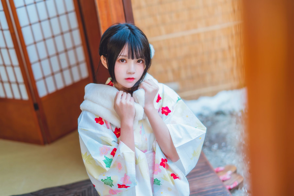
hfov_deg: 39.6
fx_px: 408
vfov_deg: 27.0
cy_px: 98
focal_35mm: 50
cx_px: 147
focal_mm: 50
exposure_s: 1/160
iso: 200
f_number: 1.4
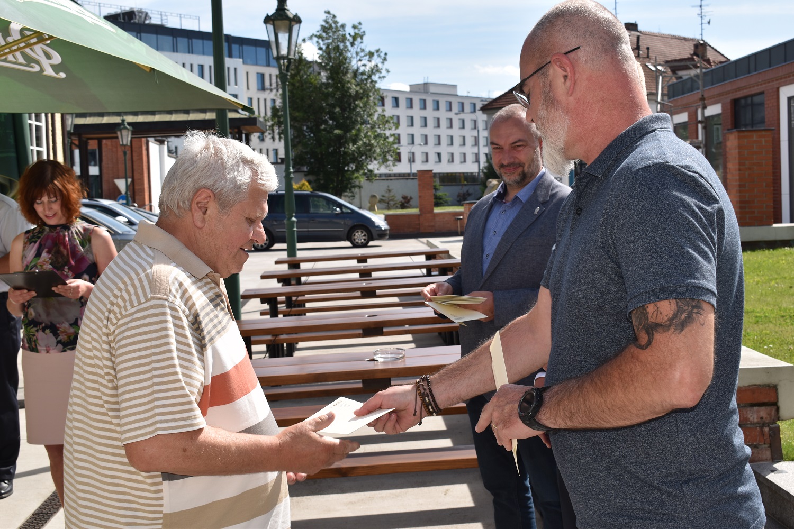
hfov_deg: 38.9
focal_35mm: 51
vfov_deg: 26.5
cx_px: 397
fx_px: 1125
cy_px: 264
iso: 100
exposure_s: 1/200
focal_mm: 34
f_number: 10
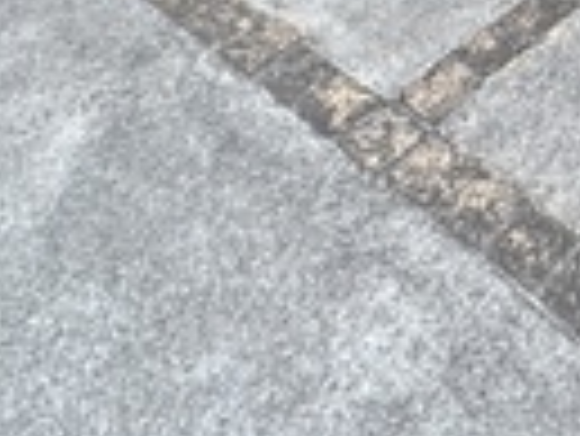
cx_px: 809
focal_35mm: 76
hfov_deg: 22.2
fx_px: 1275
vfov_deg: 16.7
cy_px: -303
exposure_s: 1/99
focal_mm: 2.22
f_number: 2.2
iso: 100
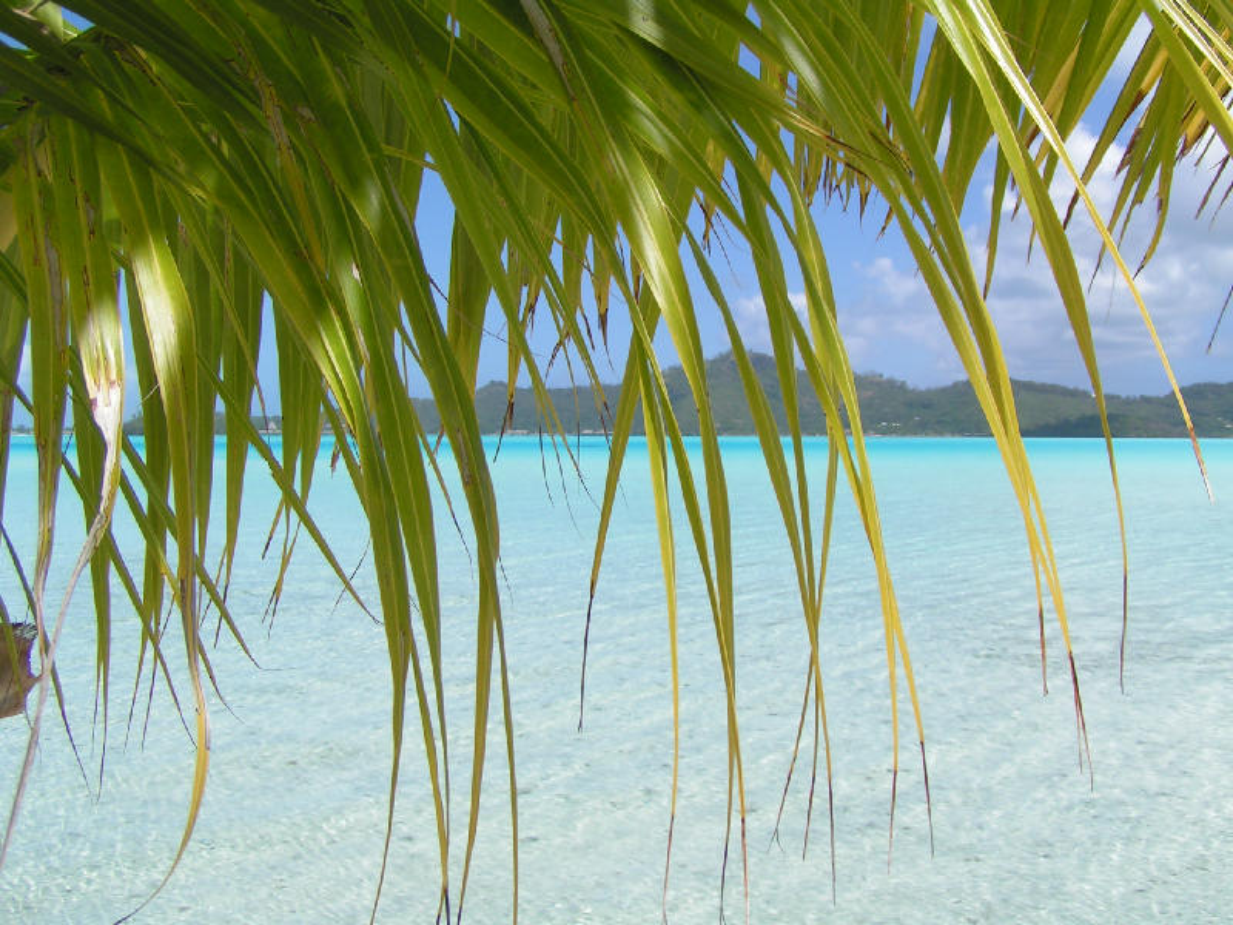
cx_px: 616
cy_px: 462
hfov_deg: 49.0
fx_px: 1354
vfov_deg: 37.7
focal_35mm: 38
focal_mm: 5.8
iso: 50
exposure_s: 1/800
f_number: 4.5
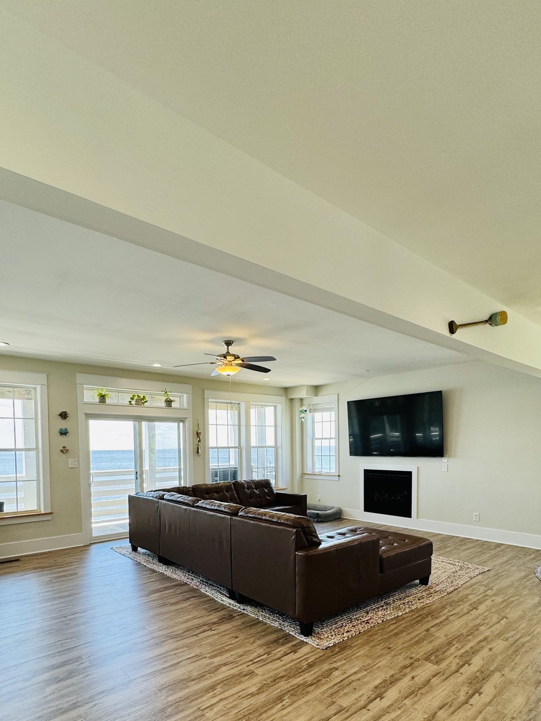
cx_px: 262
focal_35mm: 20
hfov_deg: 66.0
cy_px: 460
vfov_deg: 79.9
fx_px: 417
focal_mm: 2.22
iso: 80
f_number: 2.2
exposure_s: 1/120
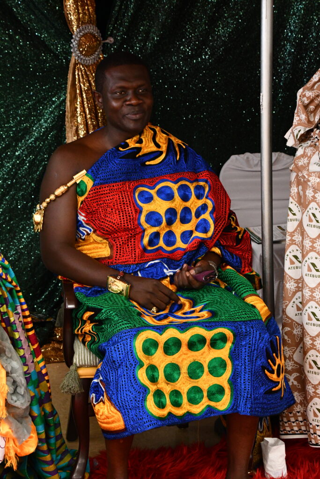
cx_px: 160
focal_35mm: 87
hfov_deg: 15.7
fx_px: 1160
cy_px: 240
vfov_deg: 23.4
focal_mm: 58
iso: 3200
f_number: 10
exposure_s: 1/60
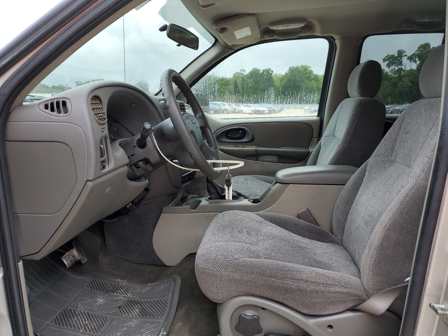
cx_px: 224
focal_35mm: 26
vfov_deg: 53.1
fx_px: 336
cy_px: 168
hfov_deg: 67.3
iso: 50
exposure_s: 1/217
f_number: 1.5
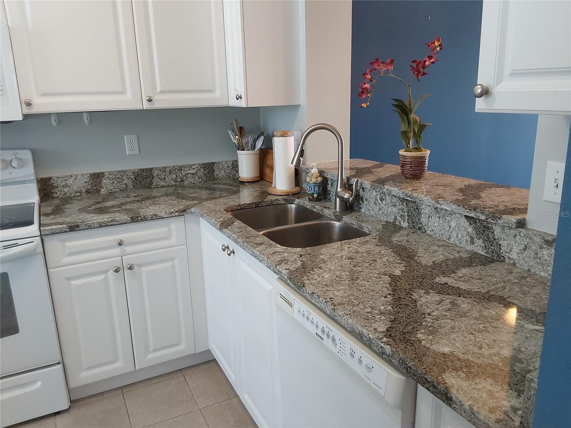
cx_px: 286
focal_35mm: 28
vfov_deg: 49.7
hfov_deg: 63.4
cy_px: 214
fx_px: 462
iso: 125
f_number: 1.9
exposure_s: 1/60
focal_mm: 2.91
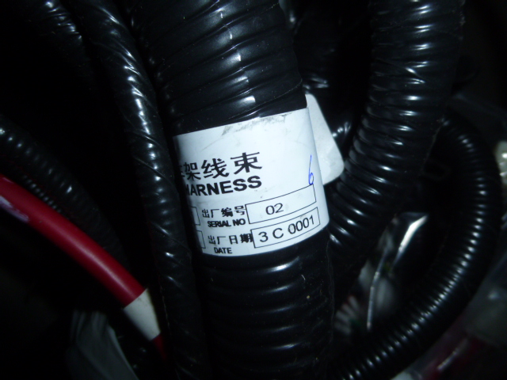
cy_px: 190
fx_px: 366
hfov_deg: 69.4
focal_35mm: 25
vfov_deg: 54.9
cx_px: 254
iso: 100
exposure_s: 1/60
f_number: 3.1
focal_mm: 4.5
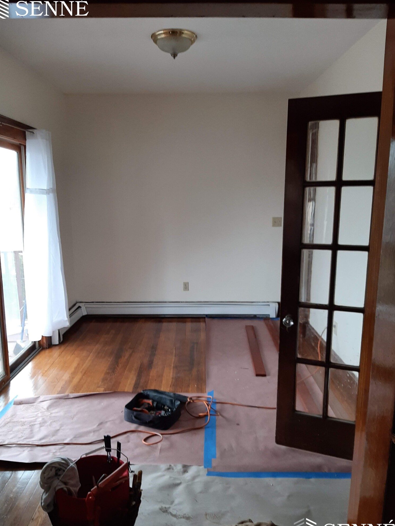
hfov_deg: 51.3
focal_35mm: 27
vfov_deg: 65.3
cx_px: 191
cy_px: 268
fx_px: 411
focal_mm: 3.93
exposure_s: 1/50
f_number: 1.7
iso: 64
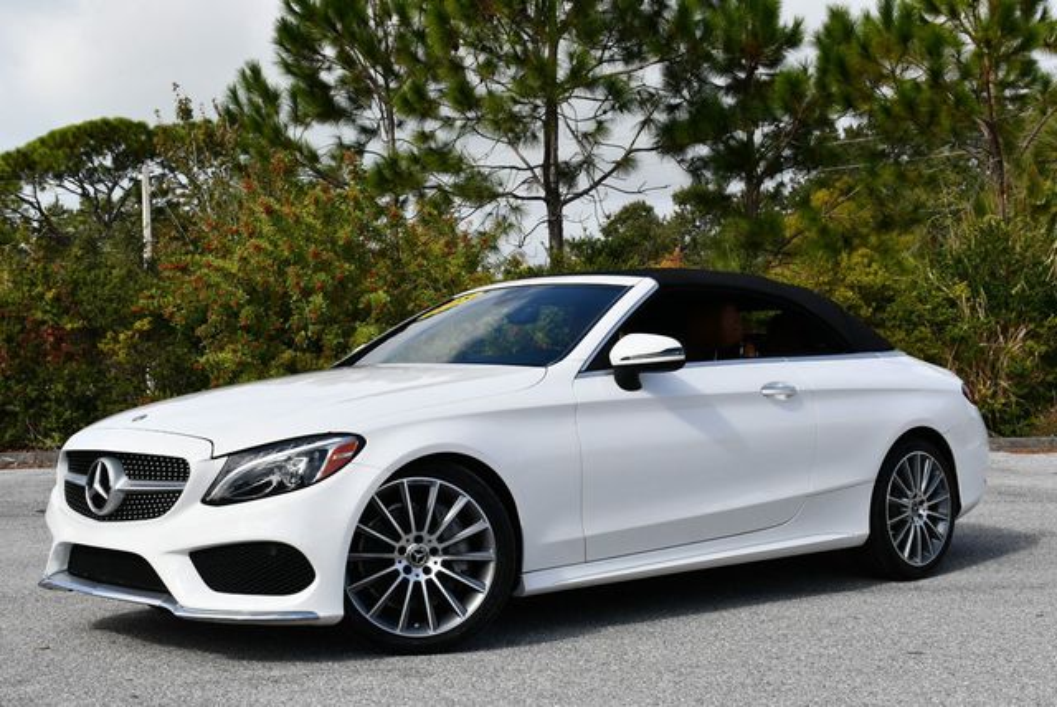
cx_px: 528
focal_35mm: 52
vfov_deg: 26.0
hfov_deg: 38.2
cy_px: 354
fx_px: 1528
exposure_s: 1/320
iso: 100
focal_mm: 26
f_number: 9
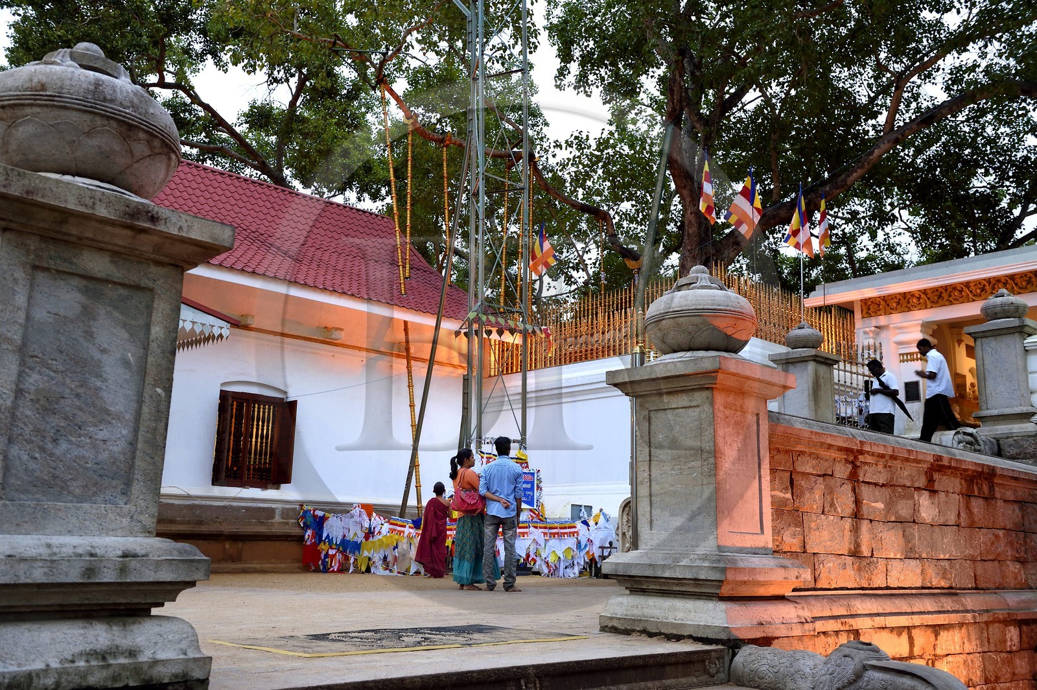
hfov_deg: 55.8
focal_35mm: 34
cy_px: 345
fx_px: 979
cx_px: 518
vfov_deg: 38.8
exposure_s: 1/30
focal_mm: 34
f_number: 5
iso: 1600
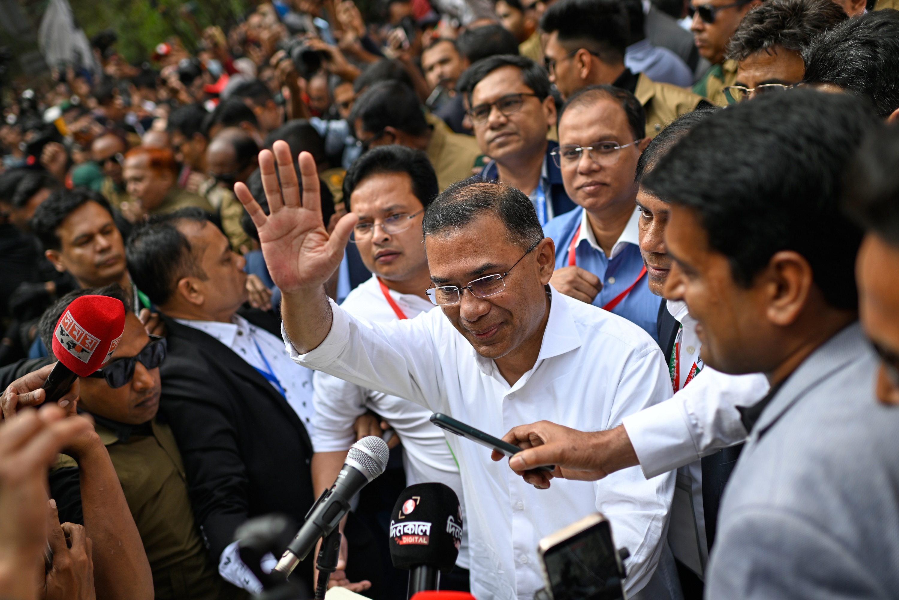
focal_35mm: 35
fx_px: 874
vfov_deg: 37.9
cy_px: 300
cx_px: 450
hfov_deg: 54.4
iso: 125
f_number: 2.2
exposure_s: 1/640
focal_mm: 35
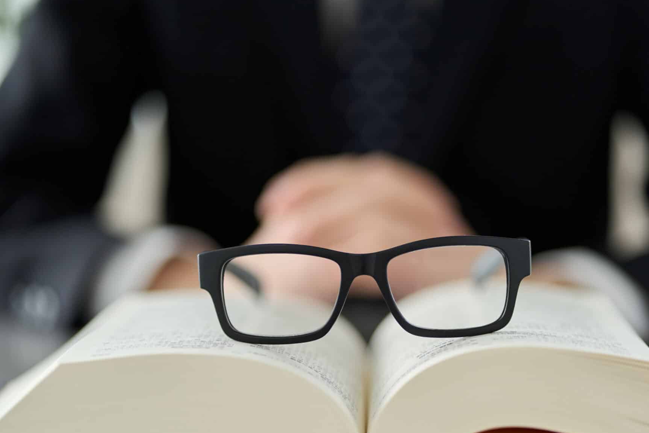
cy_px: 255
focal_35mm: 101
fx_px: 1821
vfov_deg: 13.5
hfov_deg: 20.2
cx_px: 373
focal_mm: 85
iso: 400
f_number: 2
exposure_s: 1/125
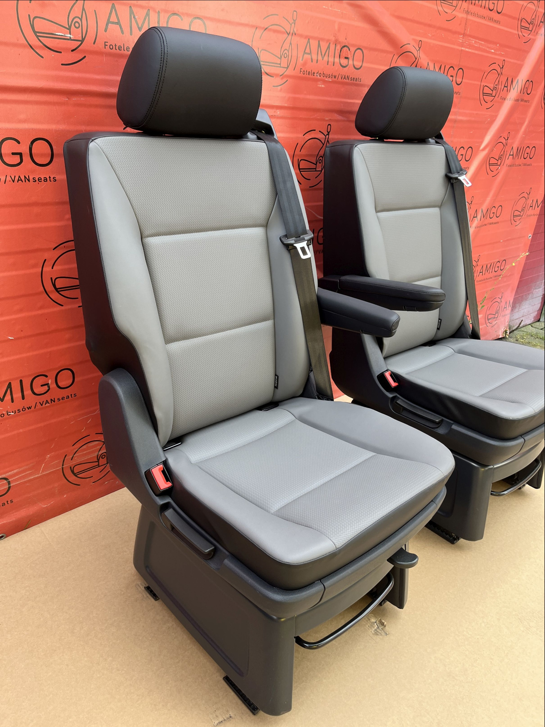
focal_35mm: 26
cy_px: 364
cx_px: 272
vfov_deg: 67.3
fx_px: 546
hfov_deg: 53.1
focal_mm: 5.1
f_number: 1.6
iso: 40
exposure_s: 1/121
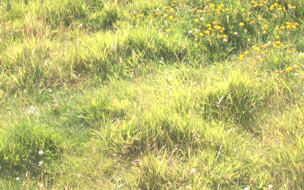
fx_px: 895
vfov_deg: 11.5
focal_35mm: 108
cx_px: 118
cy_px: -113
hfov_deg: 19.3
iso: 50
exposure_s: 1/890
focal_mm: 4.28
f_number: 2.4
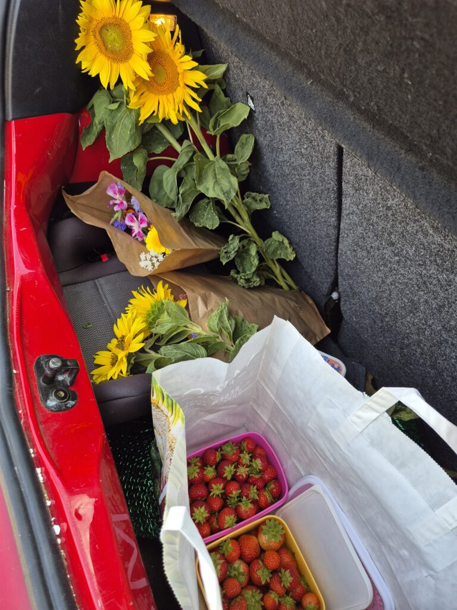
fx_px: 405
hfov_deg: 58.9
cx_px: 228
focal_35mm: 23
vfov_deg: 73.9
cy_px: 305
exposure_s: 1/180
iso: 40
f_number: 1.8
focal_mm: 5.4
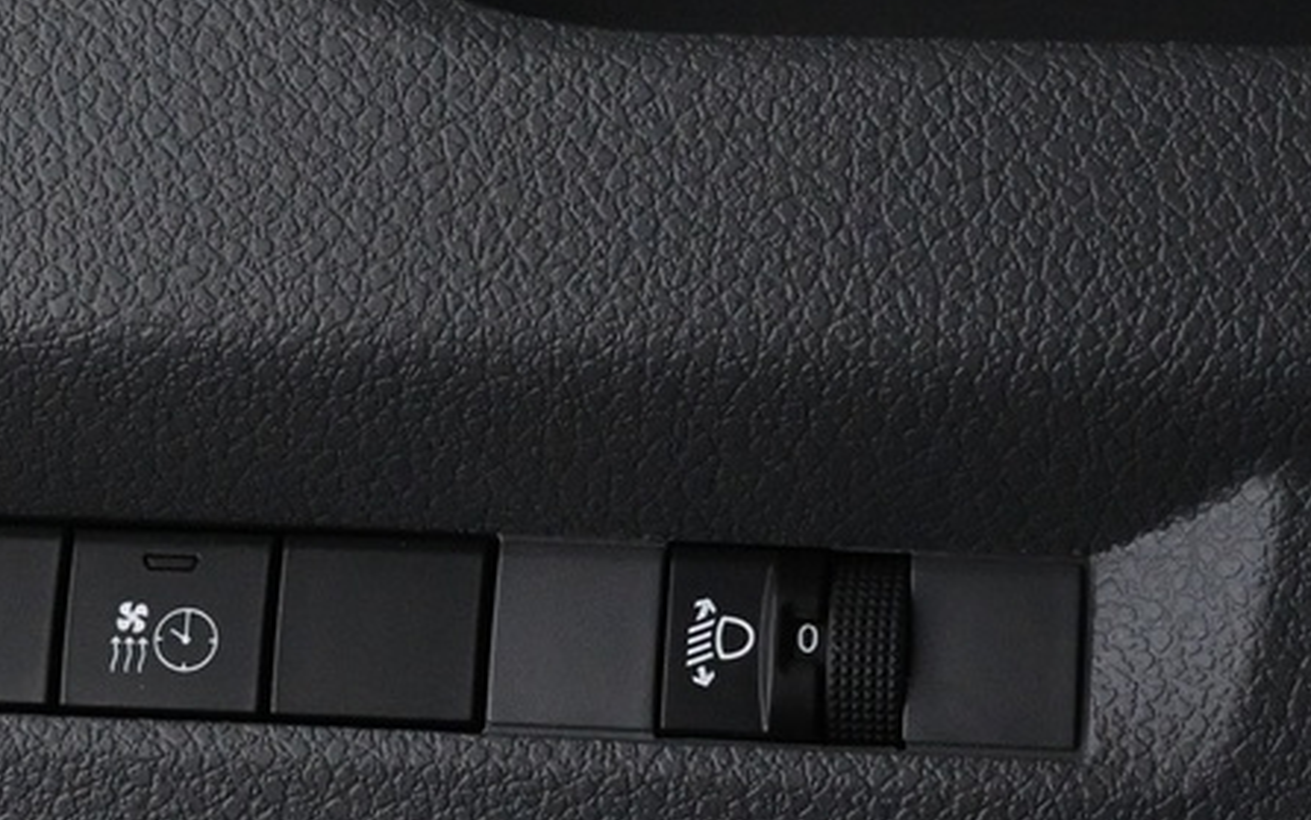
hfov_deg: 18.7
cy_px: 588
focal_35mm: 111
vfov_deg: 11.8
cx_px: 529
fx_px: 3967
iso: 3200
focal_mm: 20
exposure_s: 1/100
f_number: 3.8
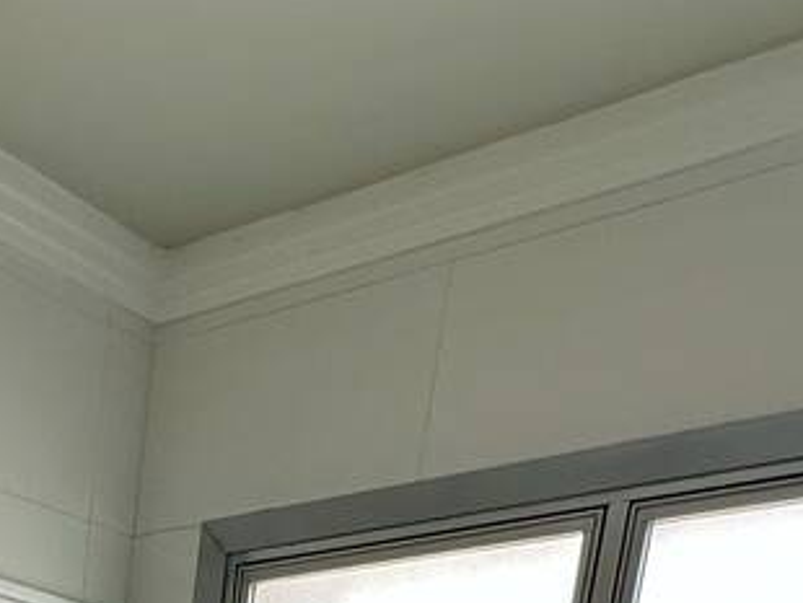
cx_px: -228
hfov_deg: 25.8
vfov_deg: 15.3
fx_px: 1509
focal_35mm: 65
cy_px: 1374
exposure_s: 1/120
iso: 50
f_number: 2.2
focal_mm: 2.22
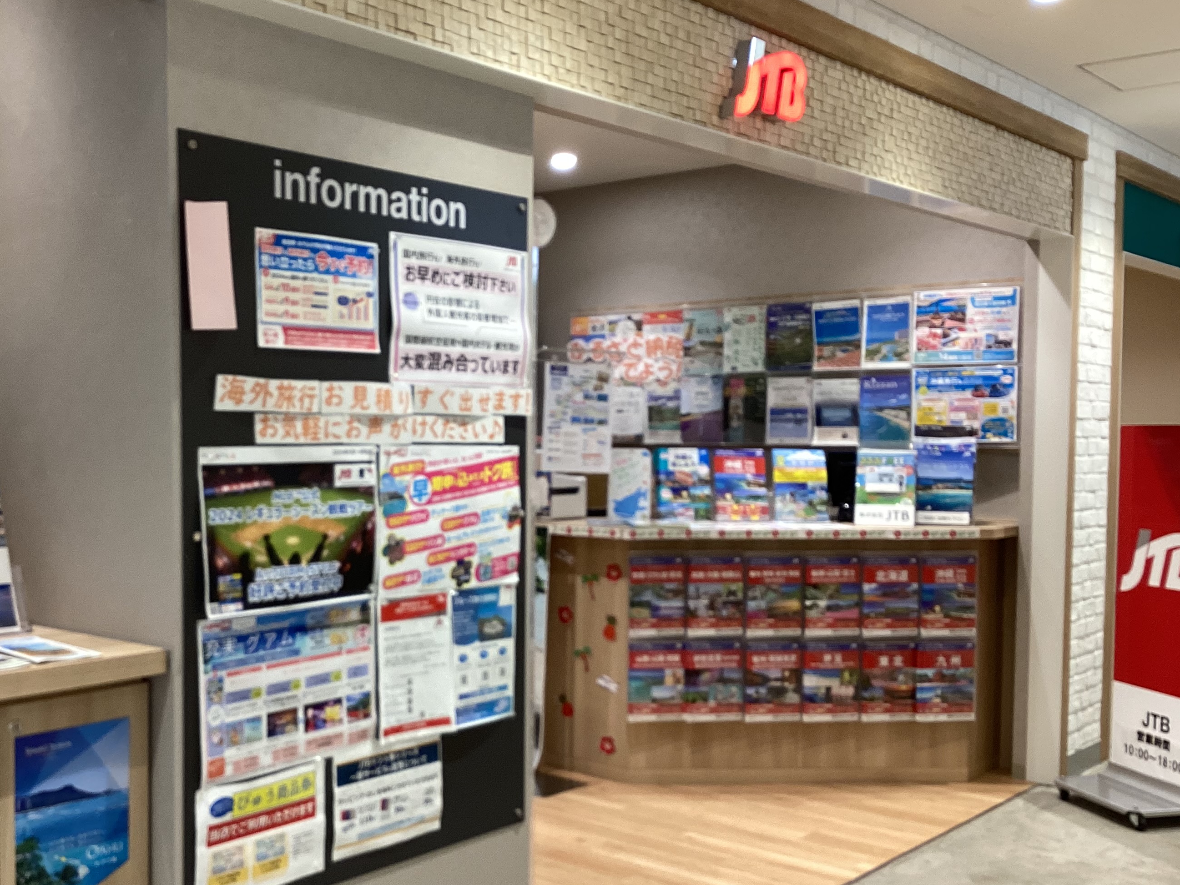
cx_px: 487
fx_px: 1330
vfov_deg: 36.8
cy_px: 504
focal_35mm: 39
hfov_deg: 47.6
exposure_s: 1/50
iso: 100
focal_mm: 3.3
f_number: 2.4
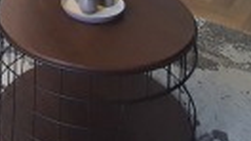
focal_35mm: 66
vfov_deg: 12.8
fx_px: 439
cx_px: 47
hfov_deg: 31.0
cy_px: -219
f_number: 2.2
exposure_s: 1/50
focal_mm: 1.74
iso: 80
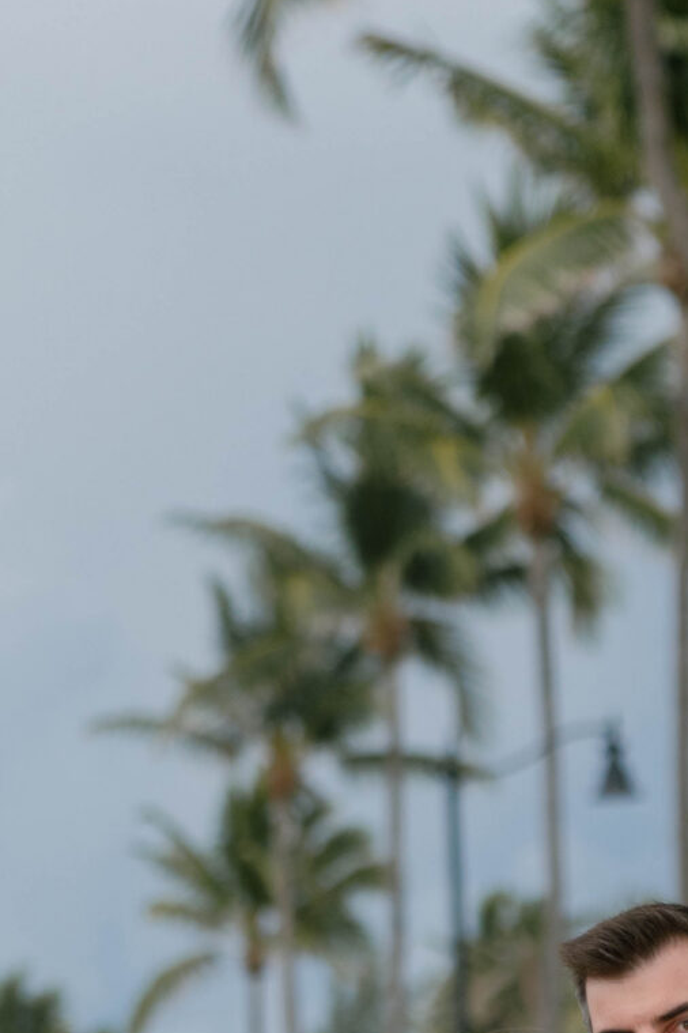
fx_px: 6765
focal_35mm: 236
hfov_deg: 5.8
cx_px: 530
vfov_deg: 8.7
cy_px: 1021
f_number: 2.8
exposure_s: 1/640
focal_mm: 70
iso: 320
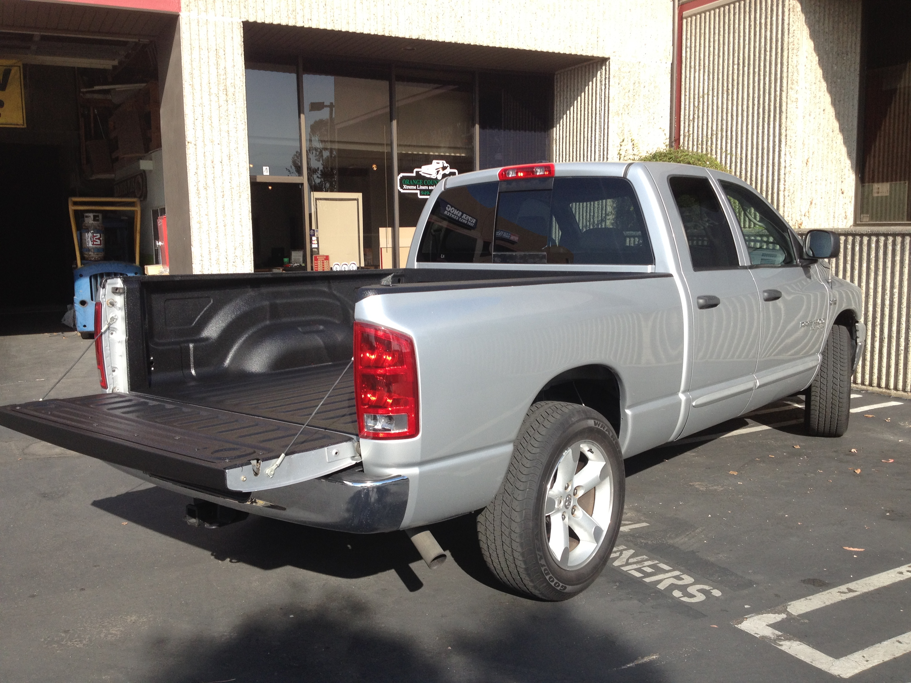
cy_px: 342
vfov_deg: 40.7
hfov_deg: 52.6
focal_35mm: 35
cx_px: 456
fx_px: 921
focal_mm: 4.28
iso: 80
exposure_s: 1/1151
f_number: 2.4
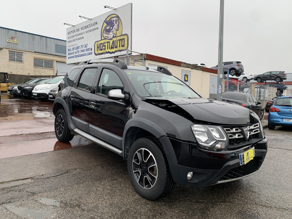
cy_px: 110
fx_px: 219
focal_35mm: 26
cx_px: 146
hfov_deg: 67.3
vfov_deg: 53.1
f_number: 1.8
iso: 32
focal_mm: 4.25
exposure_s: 1/122
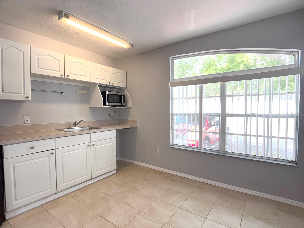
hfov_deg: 71.6
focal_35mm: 24
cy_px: 114
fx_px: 211
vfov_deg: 56.8
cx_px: 152
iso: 100
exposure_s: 1/370
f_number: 1.78
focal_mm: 6.76
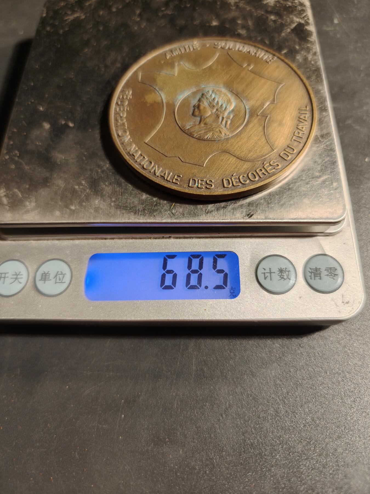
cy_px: 247
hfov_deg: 58.9
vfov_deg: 73.9
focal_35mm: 23
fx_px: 328
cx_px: 185
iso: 250
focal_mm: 6.06
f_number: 1.6
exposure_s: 1/200
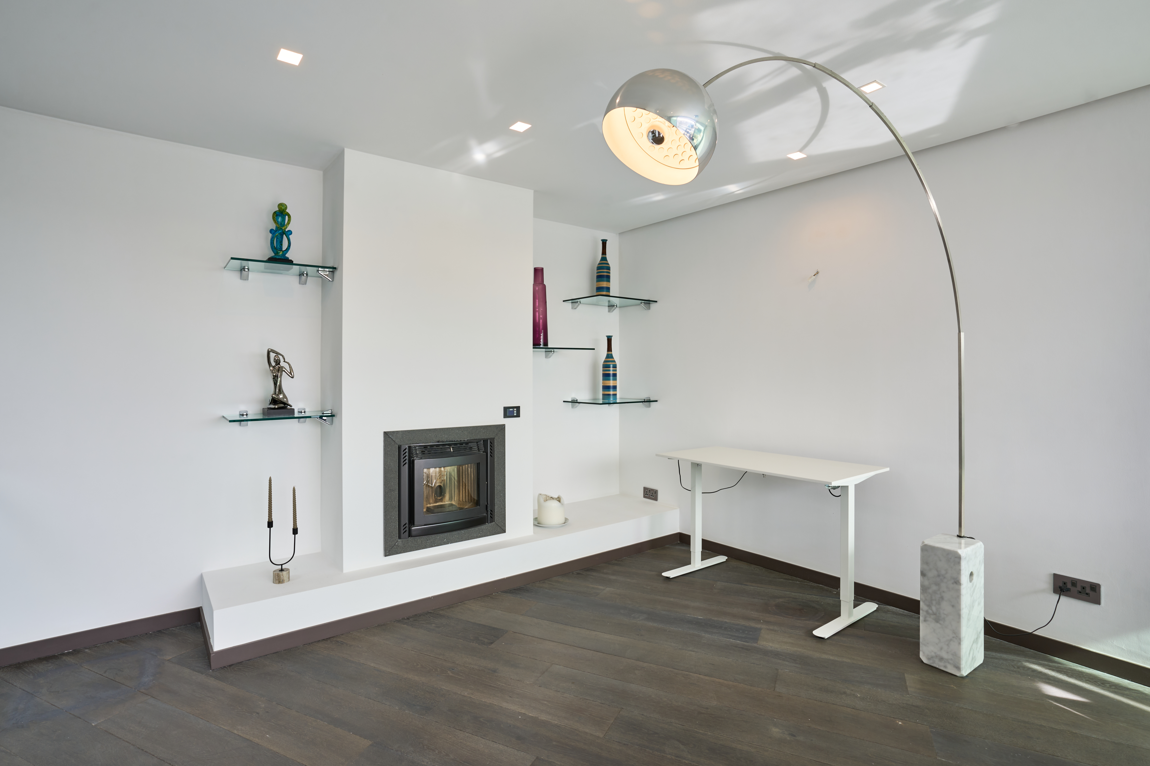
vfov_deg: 70.4
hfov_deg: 93.3
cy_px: 383
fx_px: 543
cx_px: 575
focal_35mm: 17
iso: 250
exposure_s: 1/500
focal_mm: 17
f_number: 8
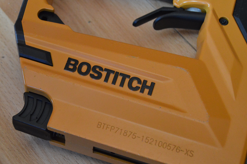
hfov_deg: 22.6
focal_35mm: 90
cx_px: 103
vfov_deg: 15.2
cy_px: 89
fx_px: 617
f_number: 5.6
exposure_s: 1/40
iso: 3200
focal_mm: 50
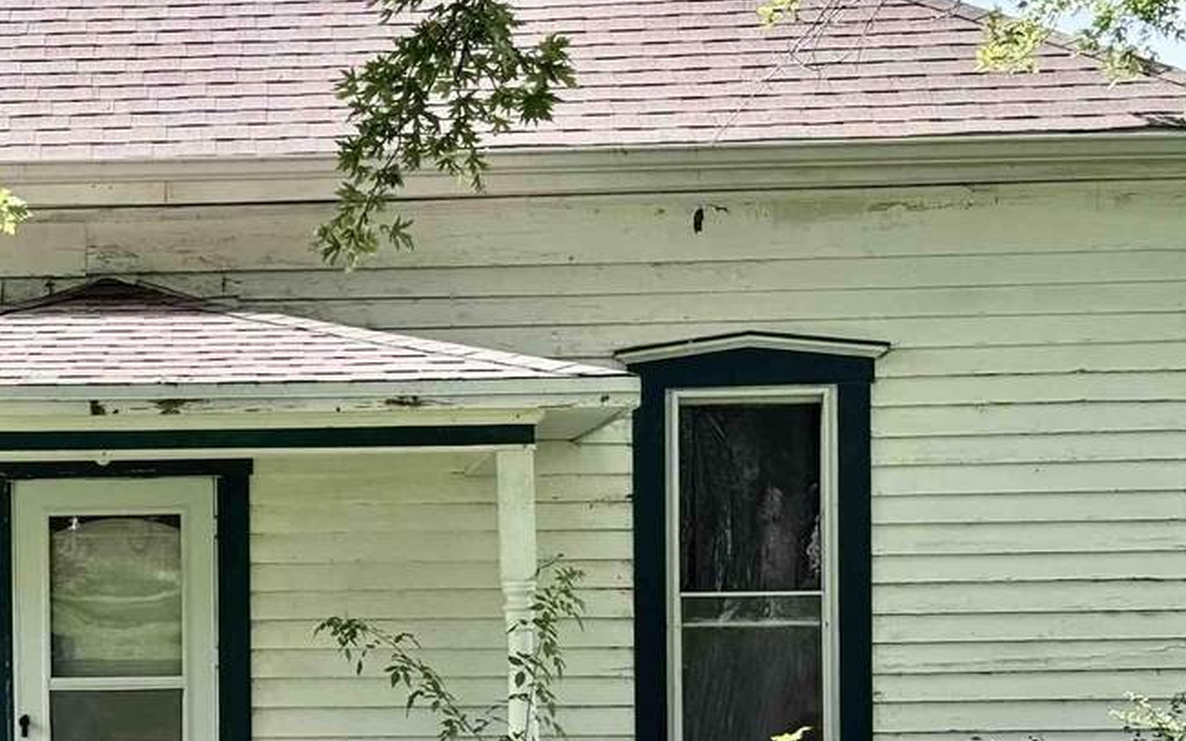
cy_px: 632
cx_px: 86
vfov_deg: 13.0
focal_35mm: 100
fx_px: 3233
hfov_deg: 20.3
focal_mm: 6.76
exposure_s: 1/1642
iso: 100
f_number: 1.78
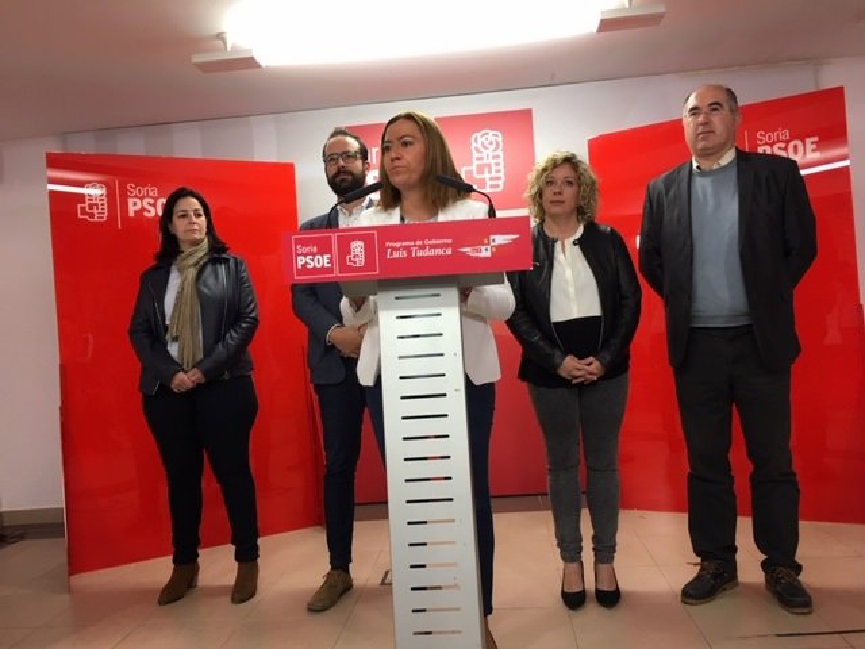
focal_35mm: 29
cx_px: 432
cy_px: 324
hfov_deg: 61.7
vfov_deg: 48.2
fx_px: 725
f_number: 2.2
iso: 50
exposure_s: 1/33
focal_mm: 4.15
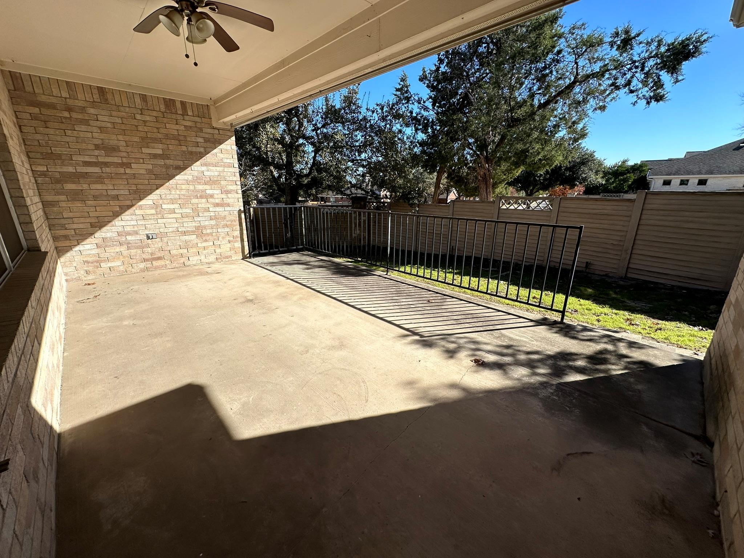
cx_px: 372
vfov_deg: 85.7
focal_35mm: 14
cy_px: 279
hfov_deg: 102.1
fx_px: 301
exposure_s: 1/1553
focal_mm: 2.22
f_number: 2.2
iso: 50
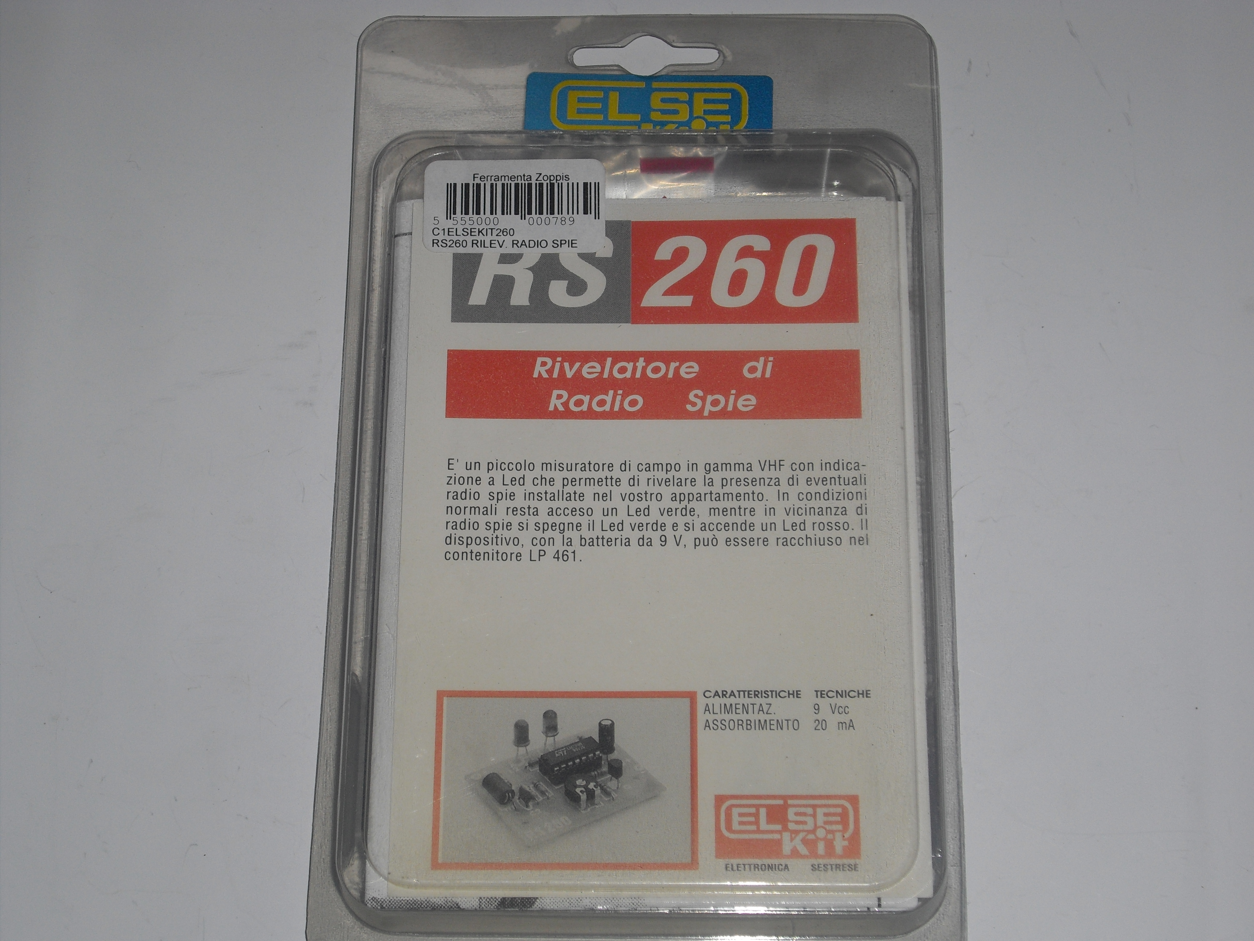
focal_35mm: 65
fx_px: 2355
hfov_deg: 29.8
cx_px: 627
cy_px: 470
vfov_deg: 22.6
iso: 64
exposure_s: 1/60
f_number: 3.8
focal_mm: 10.7
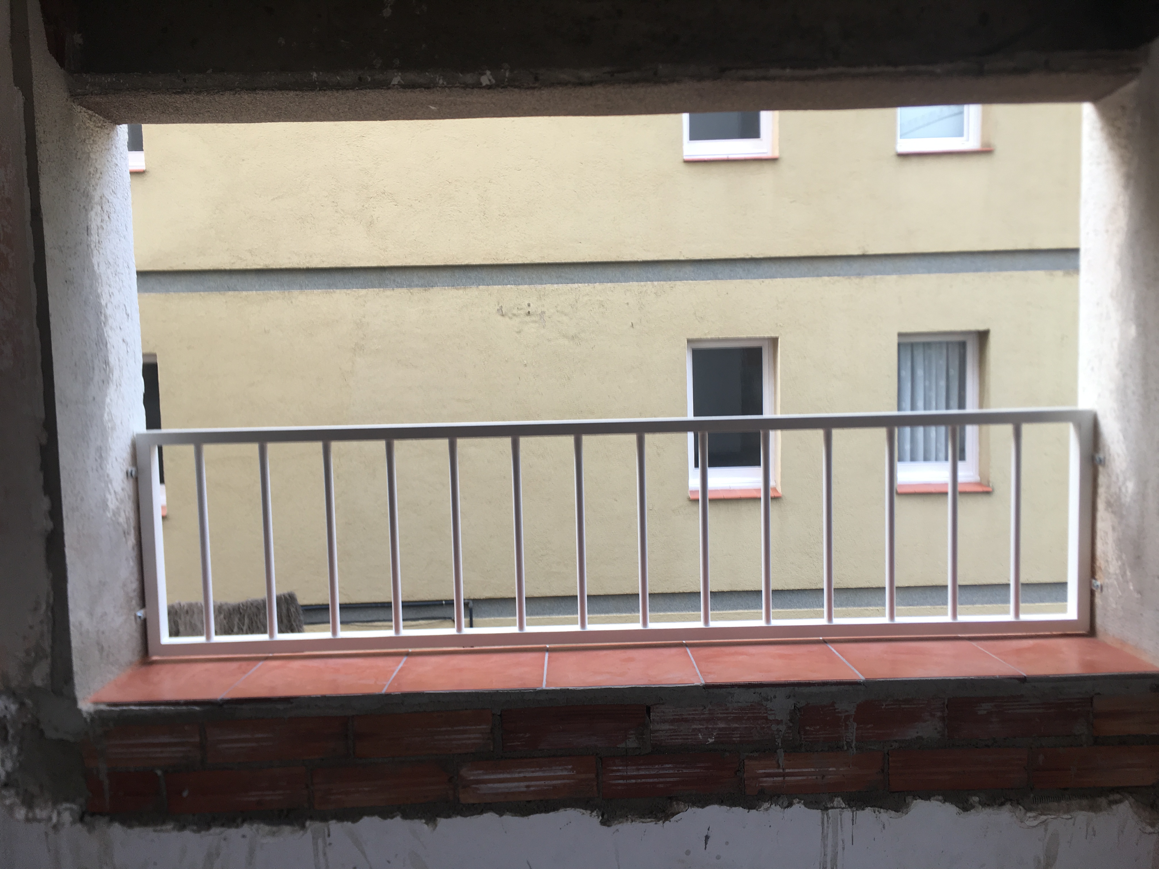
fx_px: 971
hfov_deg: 61.7
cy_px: 434
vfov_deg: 48.2
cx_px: 580
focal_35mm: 29
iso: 25
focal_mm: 4.15
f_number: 2.2
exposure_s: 1/100
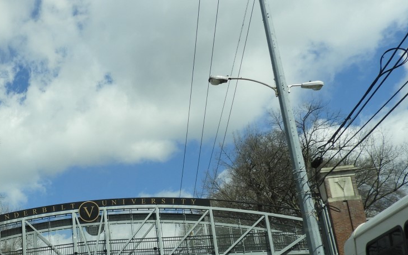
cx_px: 73
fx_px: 556
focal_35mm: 50
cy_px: 185
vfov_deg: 25.6
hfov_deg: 38.6
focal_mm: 4.3
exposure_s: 1/1600
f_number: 3.3
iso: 100
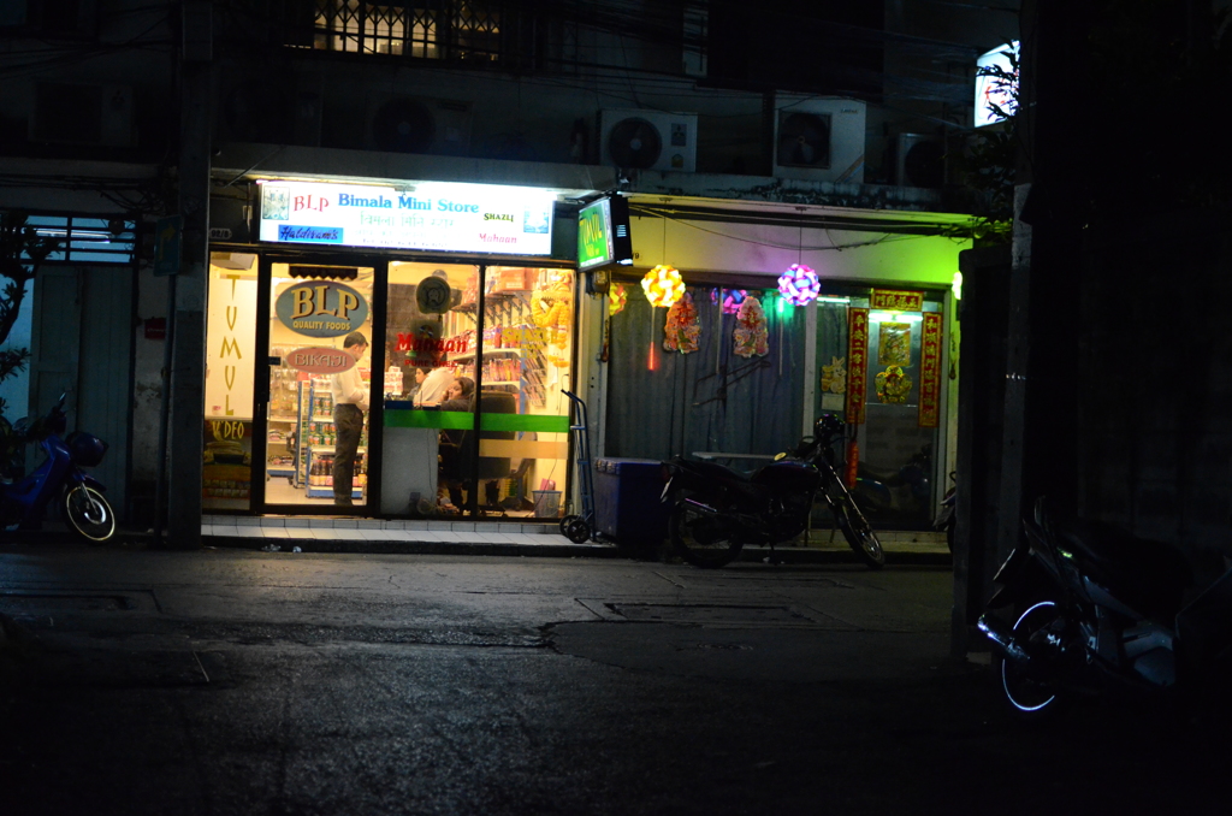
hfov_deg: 37.9
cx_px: 616
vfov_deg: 25.6
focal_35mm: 52
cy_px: 408
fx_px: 1793
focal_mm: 35
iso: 3600
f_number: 1.8
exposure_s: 1/400
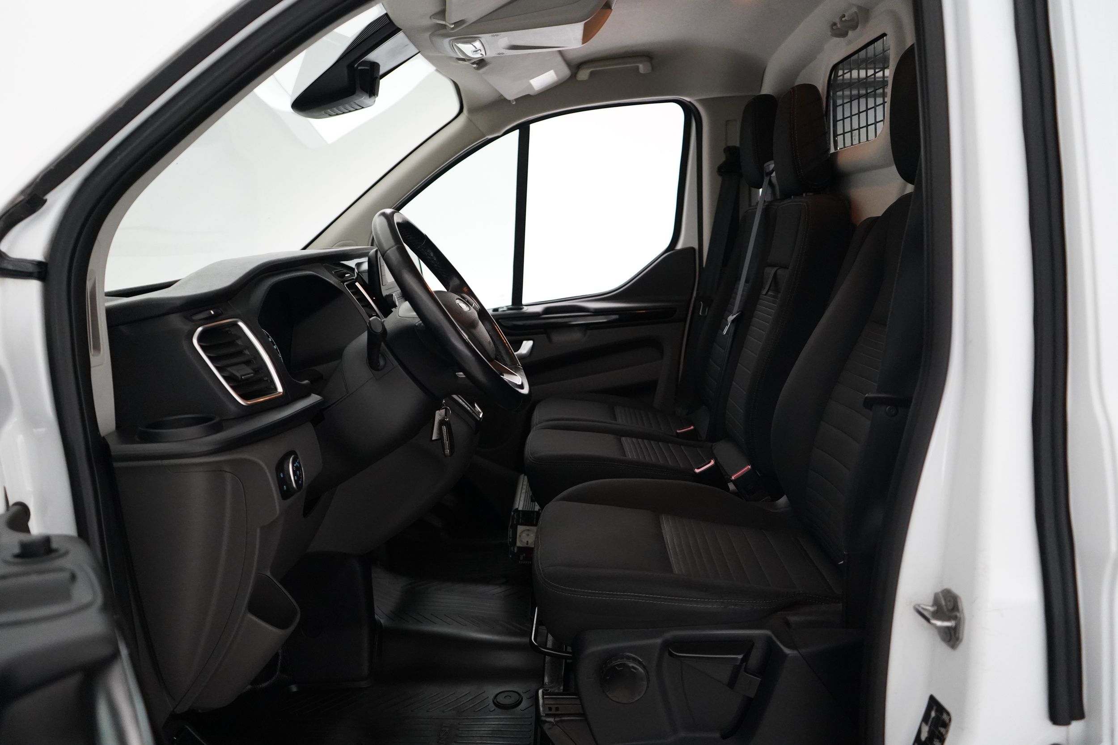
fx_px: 870
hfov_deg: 65.5
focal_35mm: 28
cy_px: 372
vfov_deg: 46.4
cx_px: 559
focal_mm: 28
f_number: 3.5
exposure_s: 1/160
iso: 6400
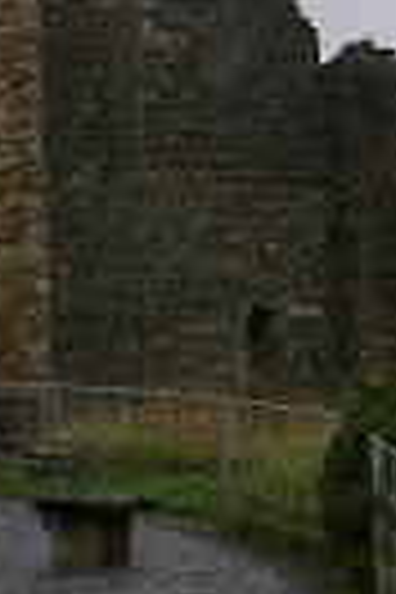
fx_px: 2607
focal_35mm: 158
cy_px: 162
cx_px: 900
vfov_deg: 13.0
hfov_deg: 8.1
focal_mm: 6.3
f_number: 4.6
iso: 64
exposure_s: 1/125
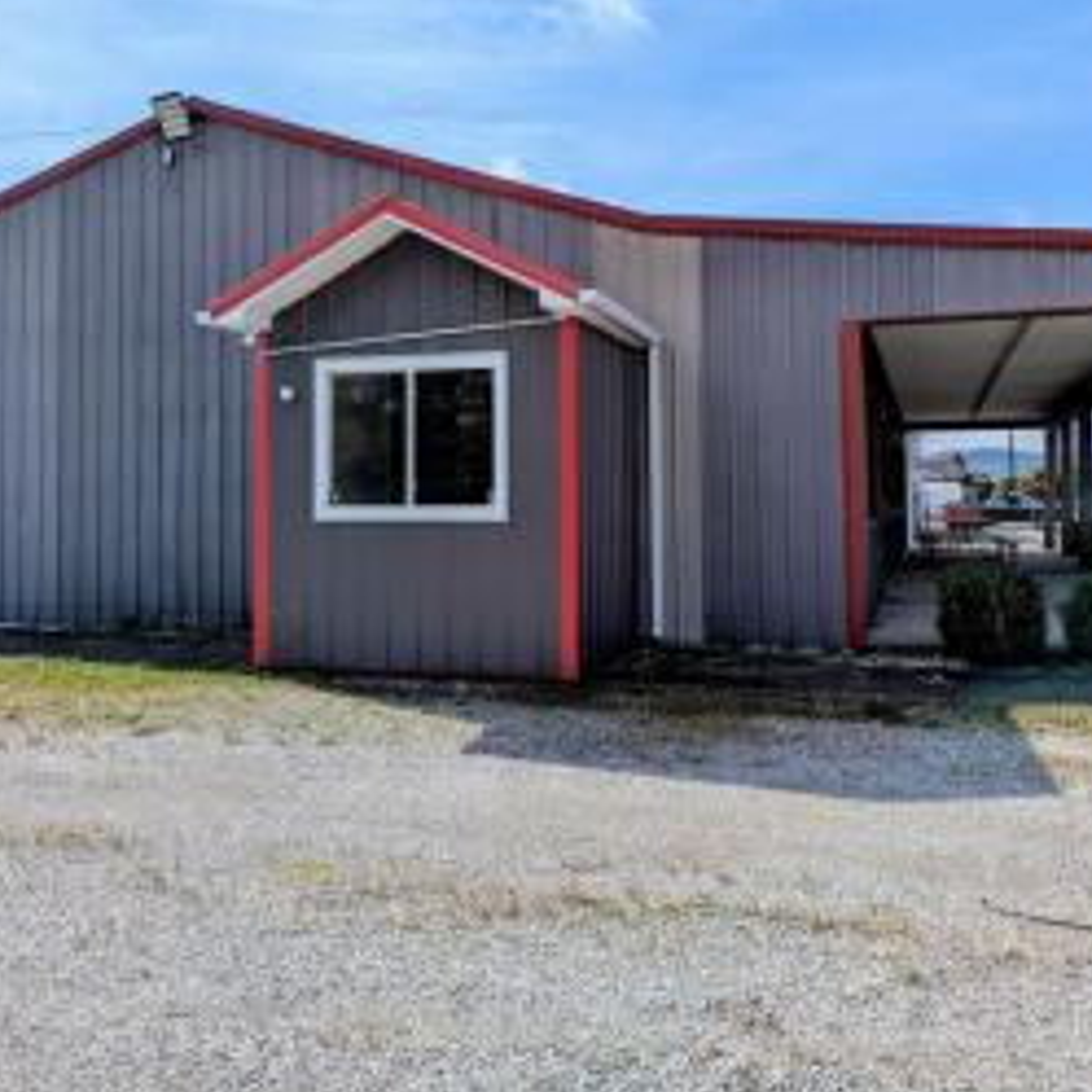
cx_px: 487
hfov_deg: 48.4
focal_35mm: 34
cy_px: 465
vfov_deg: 48.3
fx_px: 1213
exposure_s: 1/3906
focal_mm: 6.81
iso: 47
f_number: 1.85
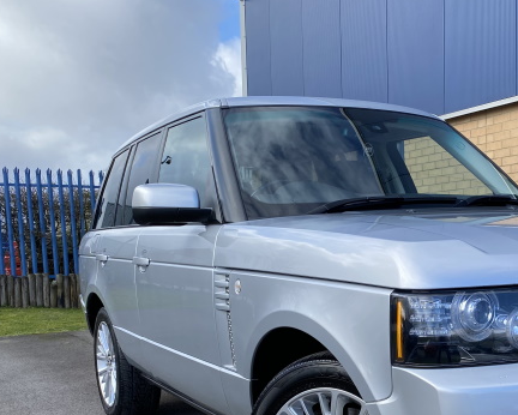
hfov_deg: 37.5
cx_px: 442
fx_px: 721
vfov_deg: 31.6
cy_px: 309
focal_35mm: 47
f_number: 1.8
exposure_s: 1/927
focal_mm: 4.25
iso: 32
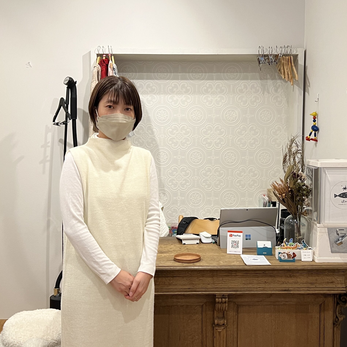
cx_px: 184
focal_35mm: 31
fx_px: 352
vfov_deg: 52.5
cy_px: 173
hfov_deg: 52.5
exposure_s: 1/50
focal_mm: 5.7
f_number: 1.5
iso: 80
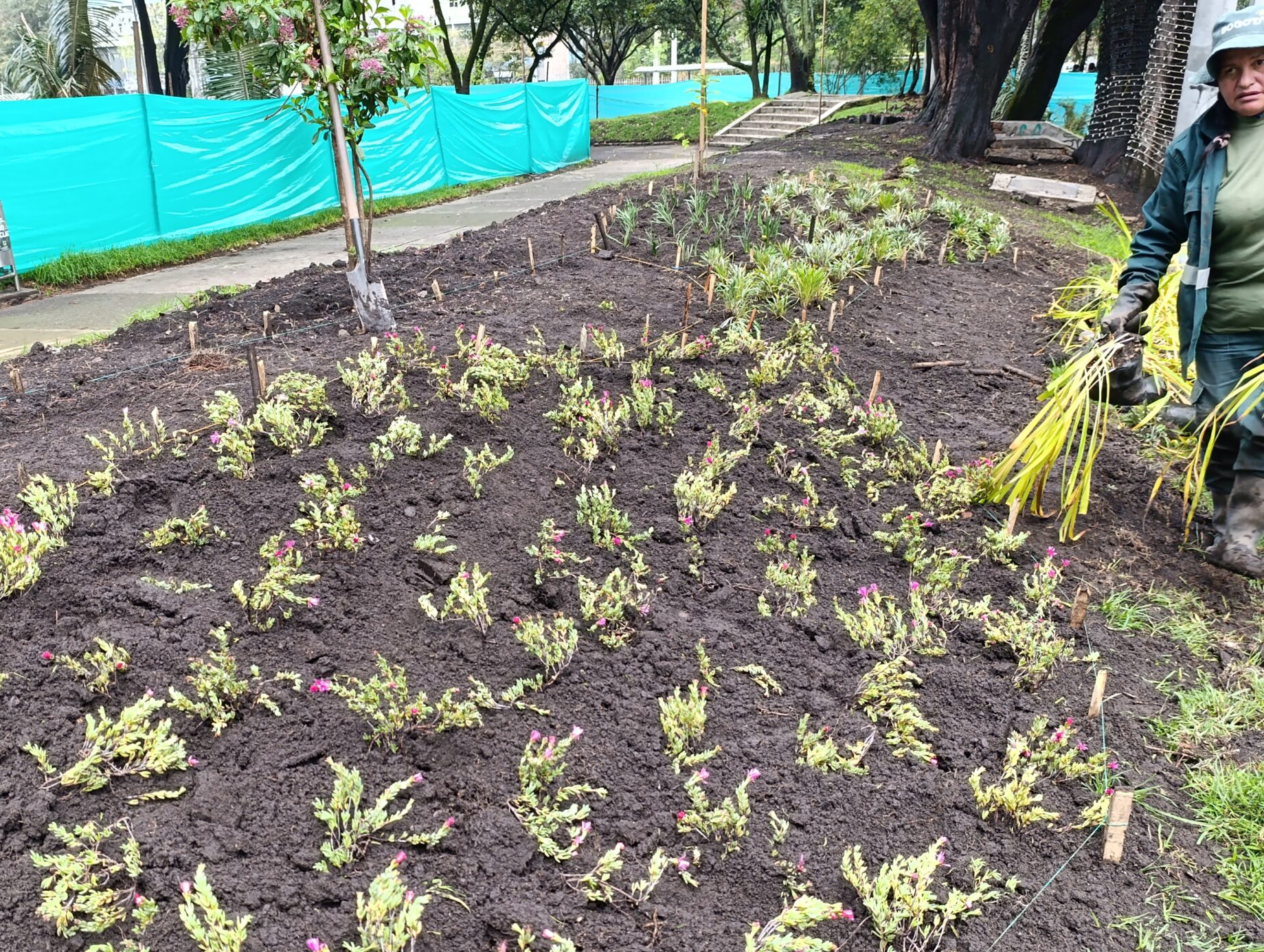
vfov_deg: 44.1
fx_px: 1170
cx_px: 493
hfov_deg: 56.2
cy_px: 564
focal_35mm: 32
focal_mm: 6.14
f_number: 1.6
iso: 160
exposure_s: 1/120
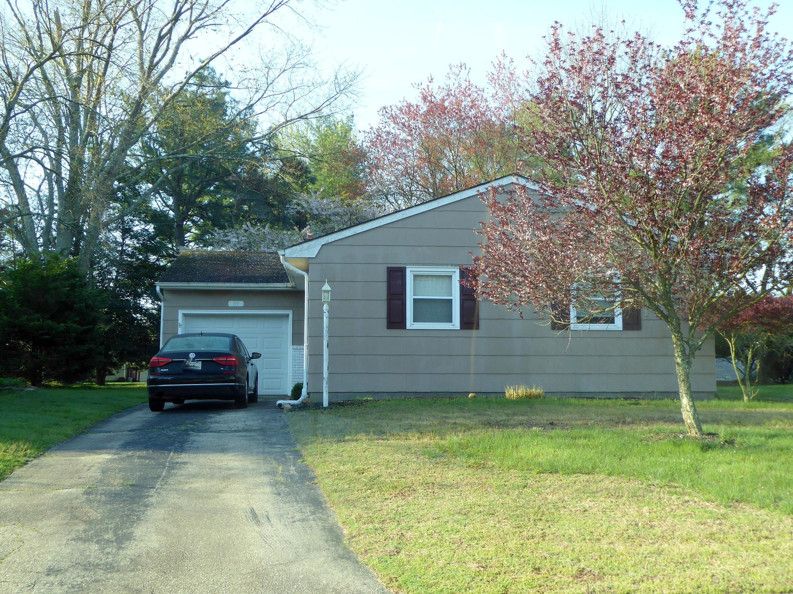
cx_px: 396
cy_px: 297
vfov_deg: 39.7
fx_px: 825
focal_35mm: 36
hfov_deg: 51.4
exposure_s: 1/125
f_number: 3.7
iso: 100
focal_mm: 6.3
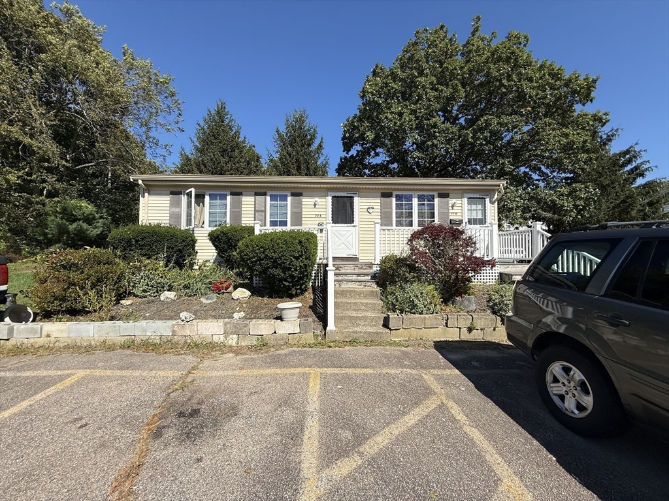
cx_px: 334
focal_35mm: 14
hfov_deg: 102.1
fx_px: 271
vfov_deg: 85.7
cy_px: 250
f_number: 2.2
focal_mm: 2.22
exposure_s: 1/2611
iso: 50
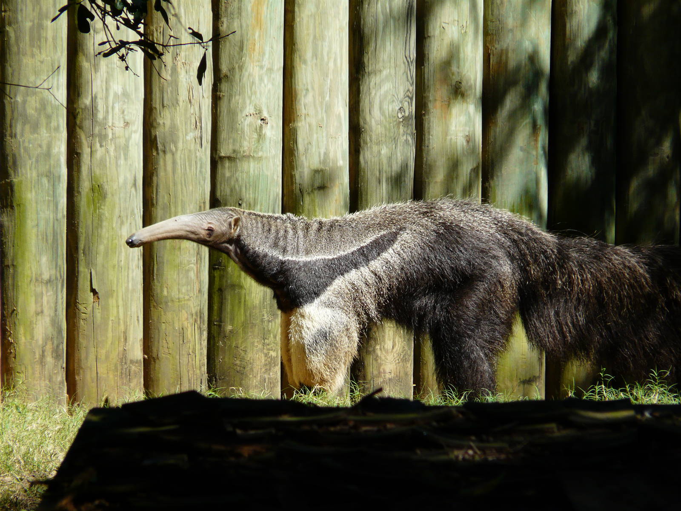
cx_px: 340
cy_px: 256
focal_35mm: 468
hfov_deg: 4.2
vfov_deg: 3.2
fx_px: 9207
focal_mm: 76.9
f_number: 5.6
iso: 100
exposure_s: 1/200
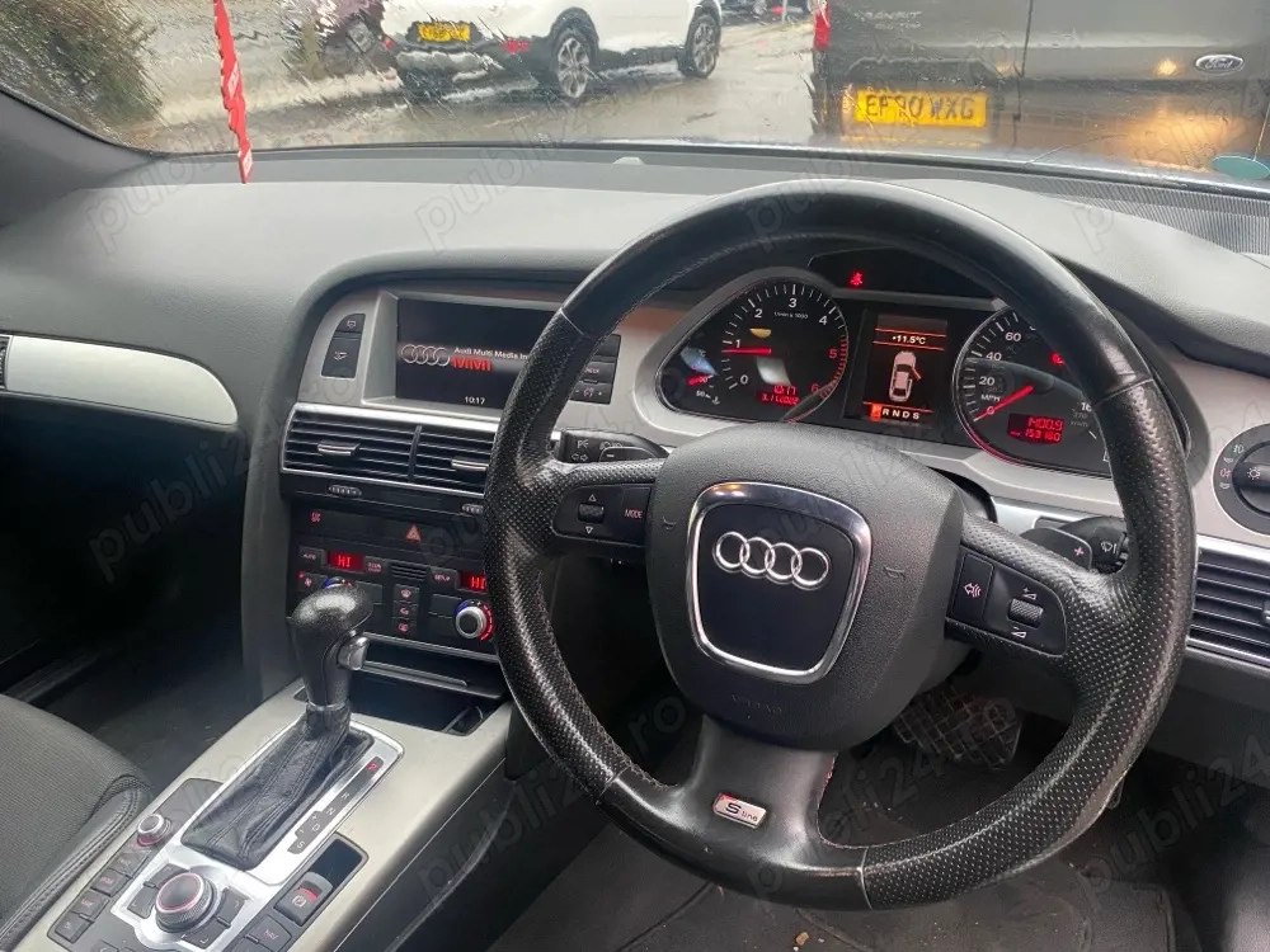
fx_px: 954
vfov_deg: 53.1
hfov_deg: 67.3
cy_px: 476
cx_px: 635
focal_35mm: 26
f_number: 1.8
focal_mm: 4.25
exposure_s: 1/57
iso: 100
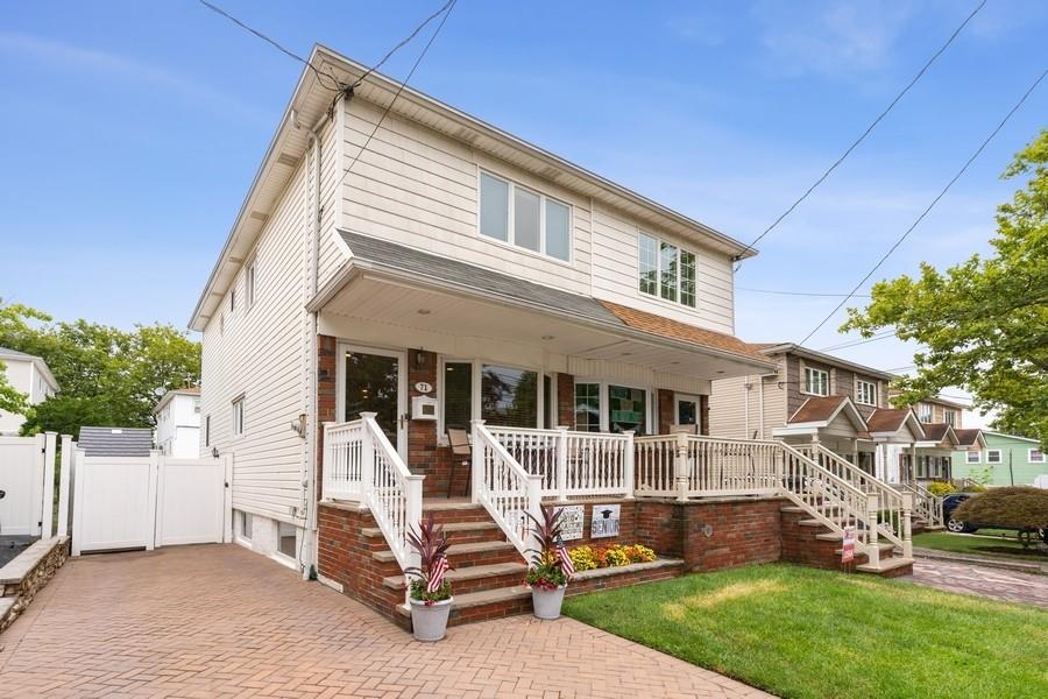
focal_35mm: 17
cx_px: 524
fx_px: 495
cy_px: 350
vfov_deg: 70.4
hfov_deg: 93.3
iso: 100
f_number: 11
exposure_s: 1/50
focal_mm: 17
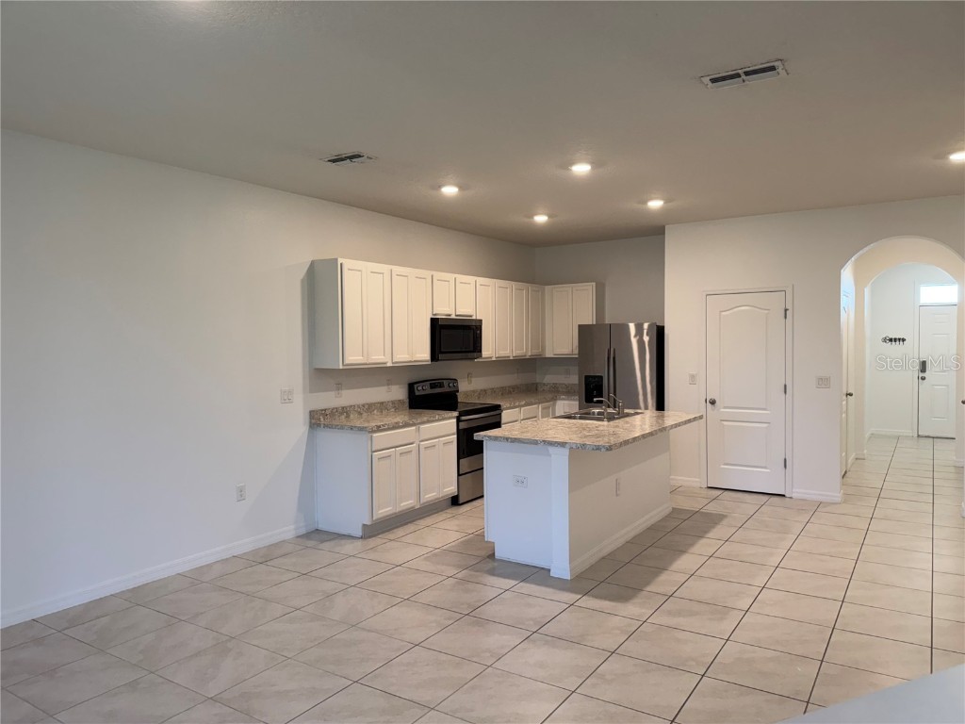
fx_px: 669
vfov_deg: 56.8
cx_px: 482
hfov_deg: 71.6
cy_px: 362
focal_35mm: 24
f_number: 1.78
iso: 160
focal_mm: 6.76
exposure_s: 1/120
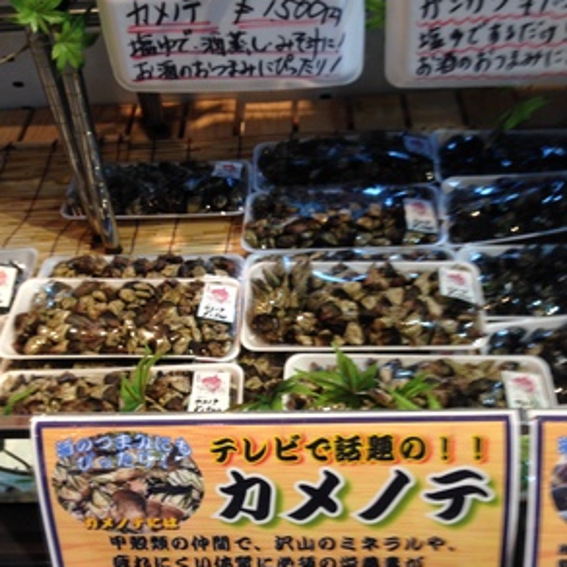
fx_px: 741
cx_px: 287
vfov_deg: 41.8
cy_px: 309
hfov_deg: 41.9
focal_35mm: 40
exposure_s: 1/20
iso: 80
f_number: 2.4
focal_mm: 4.12
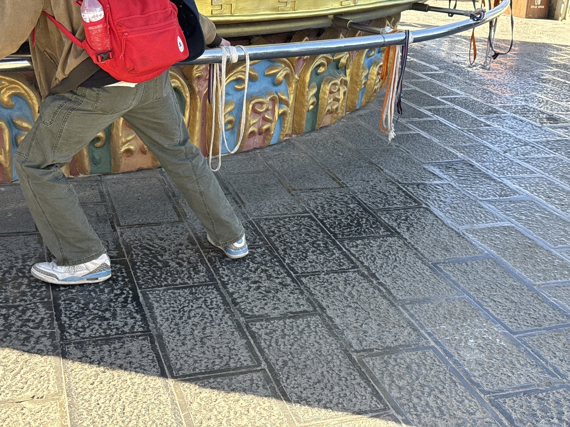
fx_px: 790
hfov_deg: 39.7
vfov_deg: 30.3
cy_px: 214
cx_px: 285
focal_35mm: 48
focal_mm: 6.76
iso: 64
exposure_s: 1/566
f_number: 1.78
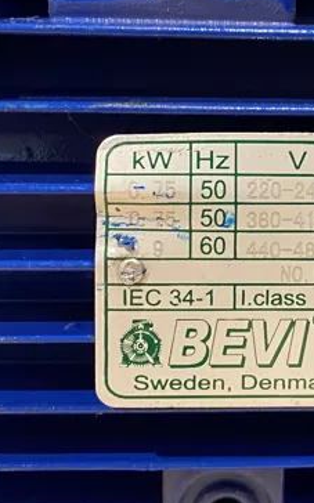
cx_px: 376
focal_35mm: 47
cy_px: 302
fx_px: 645
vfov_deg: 42.5
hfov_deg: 24.8
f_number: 1.8
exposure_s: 1/33
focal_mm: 4.25
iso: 400
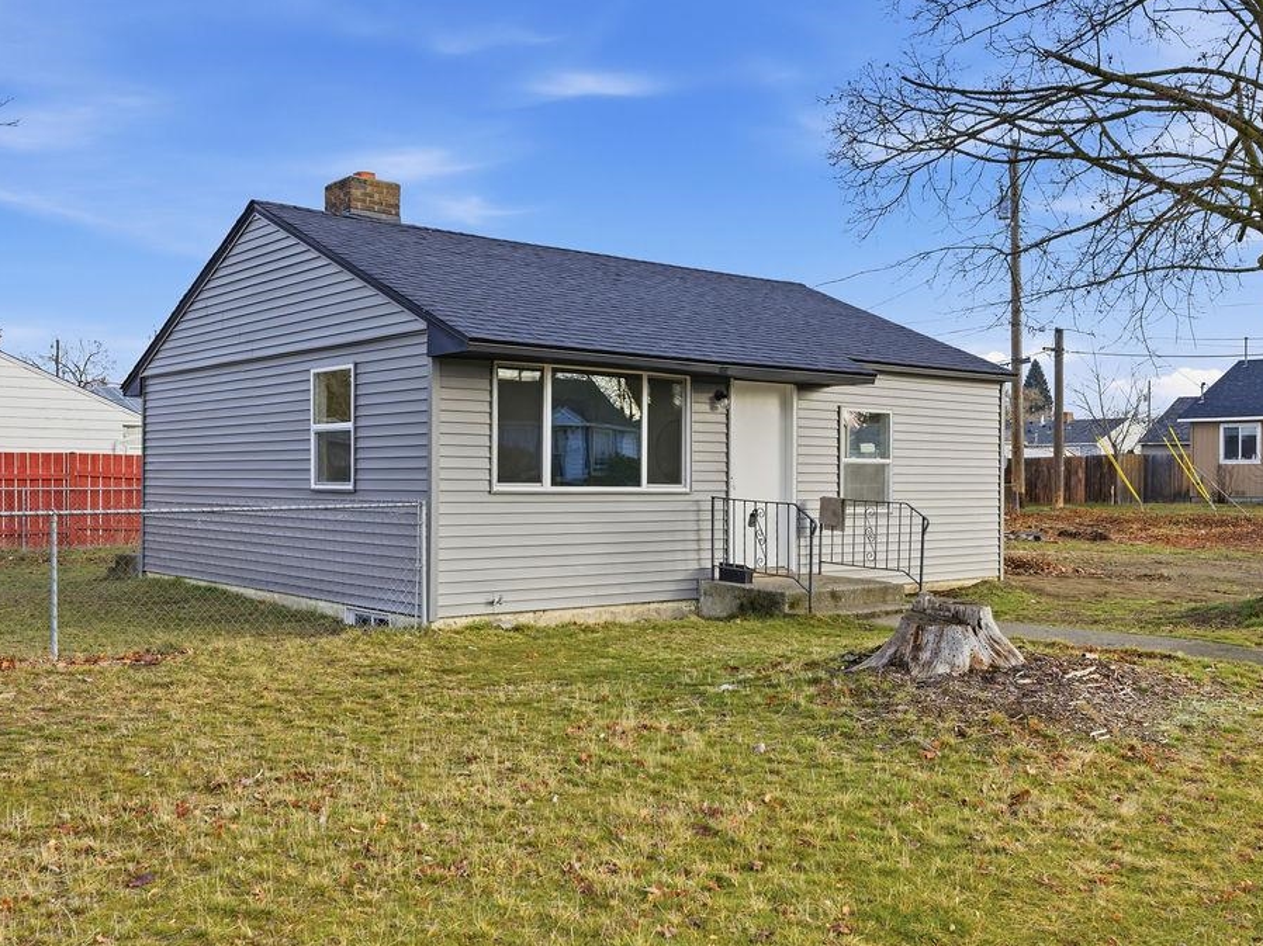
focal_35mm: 34
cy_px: 472
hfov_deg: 54.0
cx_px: 624
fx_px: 1240
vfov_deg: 41.8
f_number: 9
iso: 100
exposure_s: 1/640
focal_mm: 31
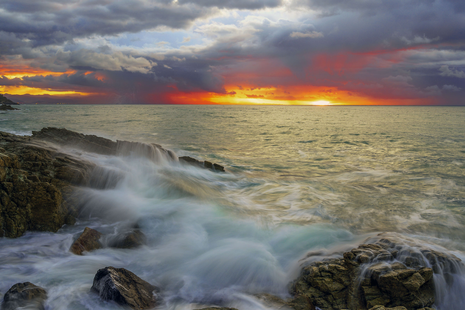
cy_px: 155
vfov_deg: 46.3
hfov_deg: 65.5
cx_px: 232
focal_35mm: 28
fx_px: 361
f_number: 20
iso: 160
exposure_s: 1/2
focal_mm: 28
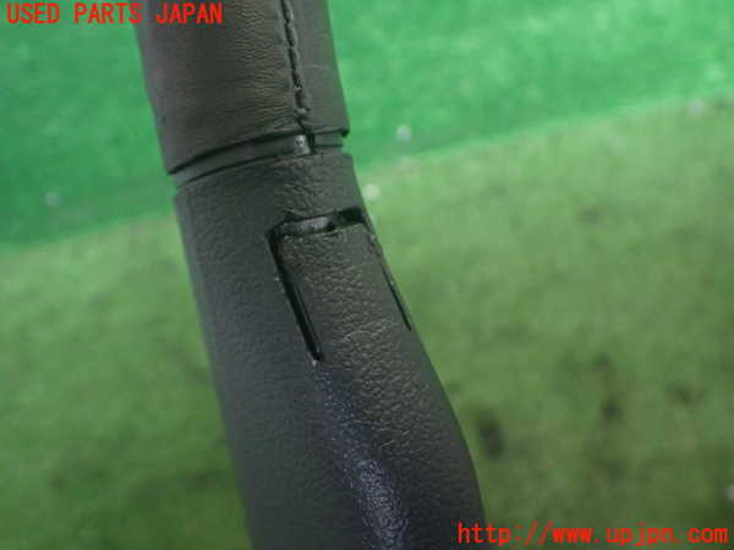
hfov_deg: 60.0
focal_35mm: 30
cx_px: 367
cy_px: 275
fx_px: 636
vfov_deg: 46.8
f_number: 2.3
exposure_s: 1/125
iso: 500
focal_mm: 5.4
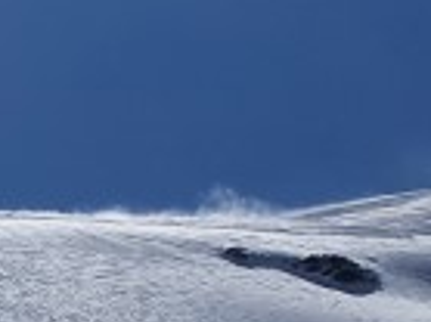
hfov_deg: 9.0
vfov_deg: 7.7
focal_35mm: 192
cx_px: -698
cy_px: 387
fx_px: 2389
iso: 50
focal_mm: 4.32
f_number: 2.4
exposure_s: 1/10112
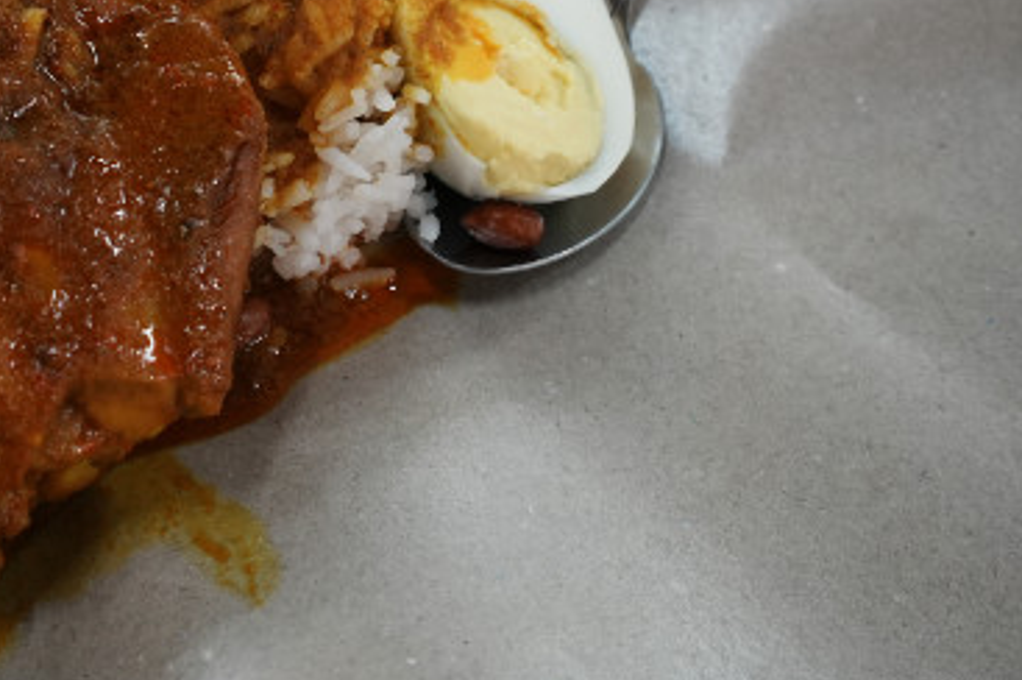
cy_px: -38
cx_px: 72
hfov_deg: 37.3
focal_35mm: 49
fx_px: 1392
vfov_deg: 25.7
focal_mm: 15
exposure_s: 1/50
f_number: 5
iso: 640
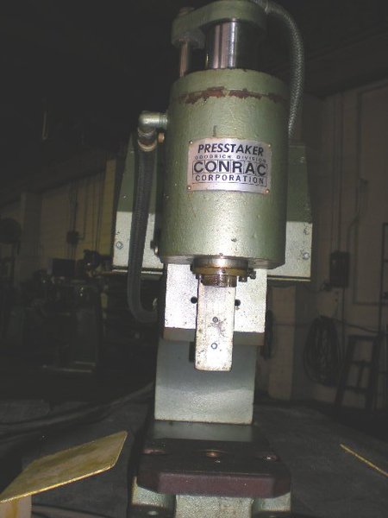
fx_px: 568
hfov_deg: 37.7
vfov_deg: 49.0
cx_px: 194
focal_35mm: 38
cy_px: 259
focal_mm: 6.3
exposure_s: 1/60
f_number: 3.1
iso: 64
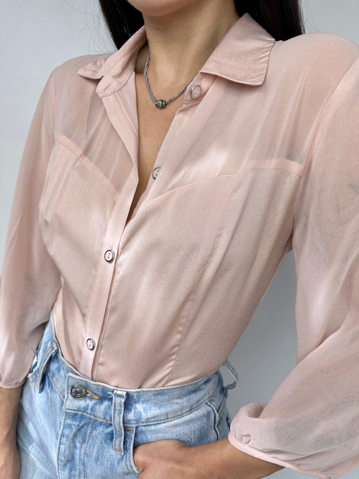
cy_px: 240
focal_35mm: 24
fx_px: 332
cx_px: 180
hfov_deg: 56.8
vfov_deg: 71.6
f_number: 1.78
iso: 80
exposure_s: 1/444
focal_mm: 6.86
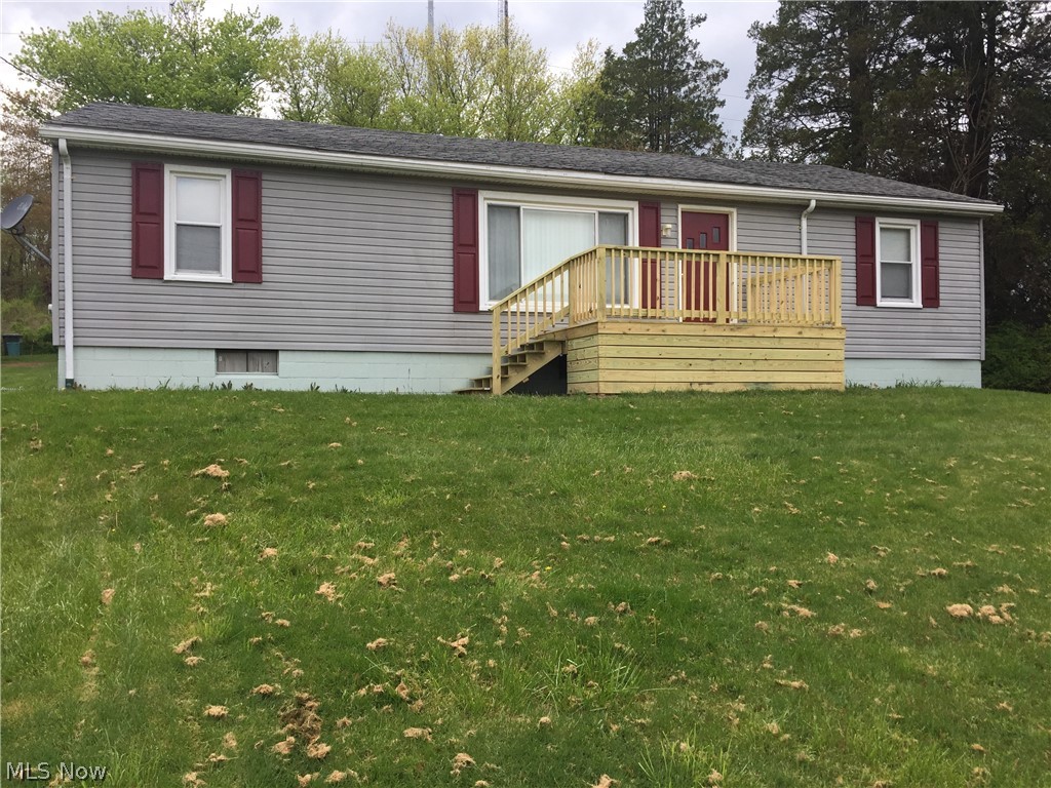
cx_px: 526
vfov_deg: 48.2
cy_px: 394
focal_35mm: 29
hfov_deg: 61.7
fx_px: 880
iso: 32
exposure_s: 1/760
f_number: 2.2
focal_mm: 4.15
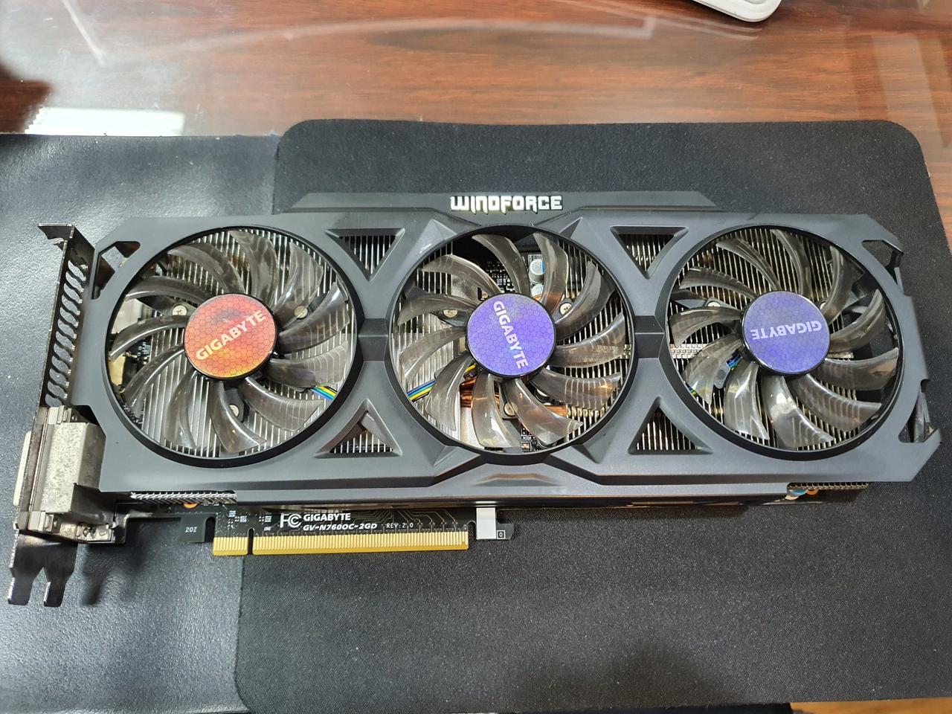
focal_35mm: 26
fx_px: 715
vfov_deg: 53.1
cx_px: 476
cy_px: 357
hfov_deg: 67.3
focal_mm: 4.3
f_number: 1.5
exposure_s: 1/40
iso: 320
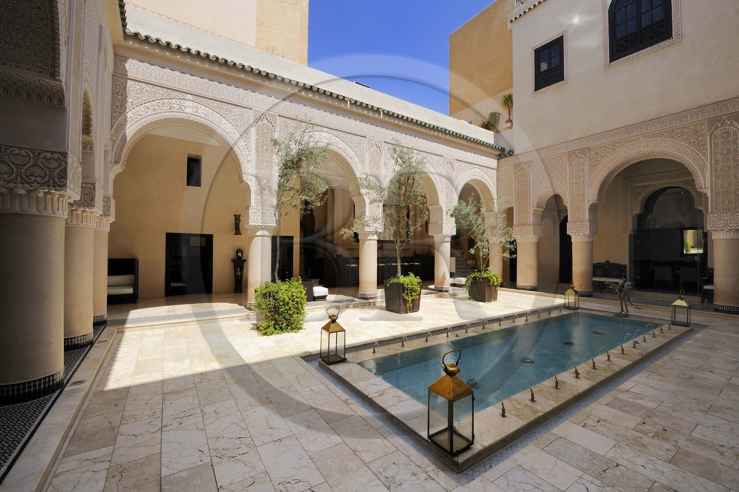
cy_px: 246
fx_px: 308
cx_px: 370
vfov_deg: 77.2
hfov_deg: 100.4
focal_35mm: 15
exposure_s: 1/125
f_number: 16
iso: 200
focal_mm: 15
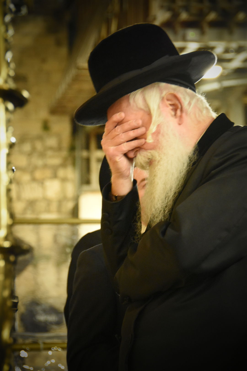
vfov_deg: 14.4
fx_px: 1466
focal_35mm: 142
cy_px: 186
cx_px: 124
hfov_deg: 9.6
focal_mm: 95
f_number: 5.3
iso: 5000
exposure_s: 1/60
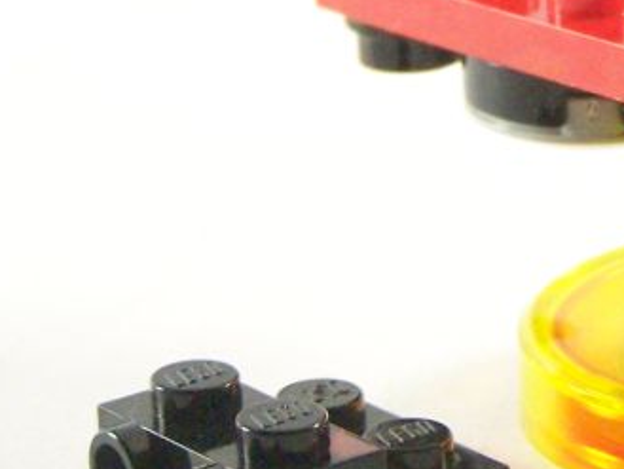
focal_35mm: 255
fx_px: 4598
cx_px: 829
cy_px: -47
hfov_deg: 7.7
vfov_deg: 5.8
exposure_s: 1/60
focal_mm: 13.7
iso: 400
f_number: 3.2
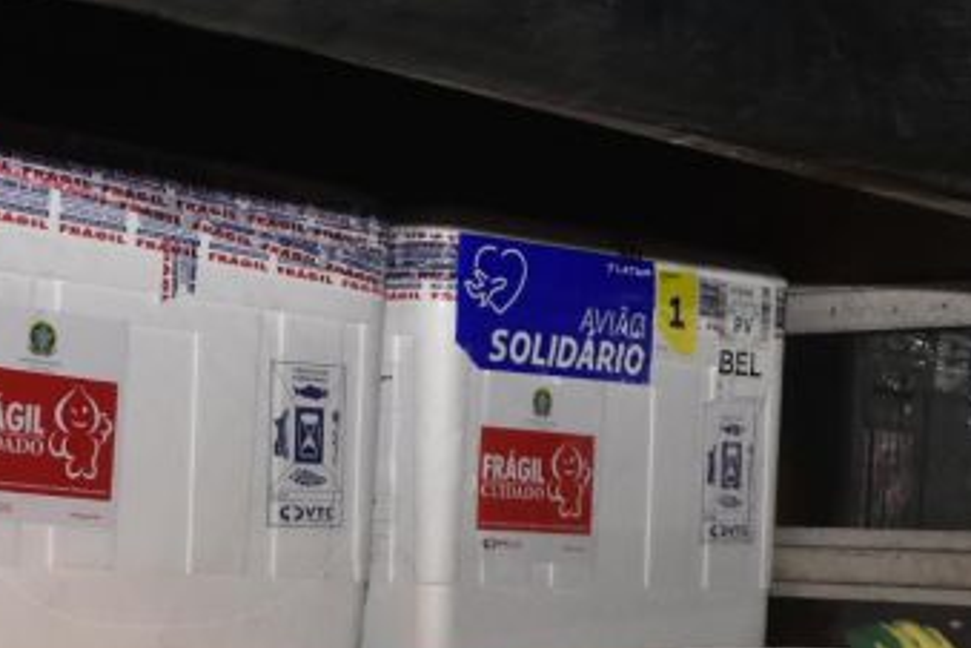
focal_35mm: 92
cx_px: 874
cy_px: 704
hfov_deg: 21.6
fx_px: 2481
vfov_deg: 14.5
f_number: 3.8
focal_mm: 26
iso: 1600
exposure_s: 1/60
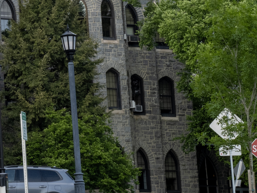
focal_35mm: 255
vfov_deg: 5.8
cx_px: -390
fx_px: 1893
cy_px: -122
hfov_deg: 7.2
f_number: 14
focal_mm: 47
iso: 250
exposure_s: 1/80
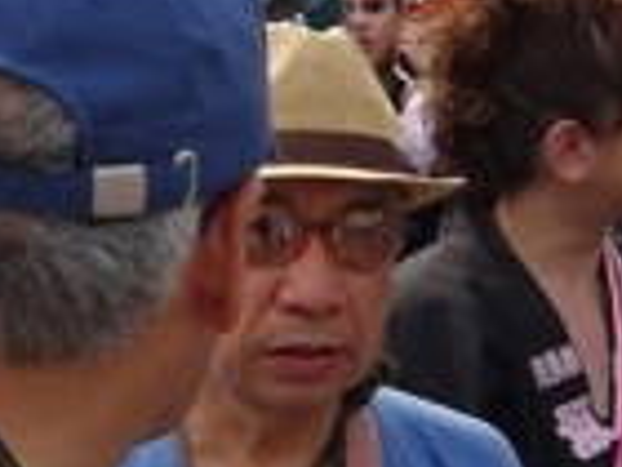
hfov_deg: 9.2
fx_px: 3845
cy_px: 136
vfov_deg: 6.9
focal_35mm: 214
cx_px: 0
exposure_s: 1/400
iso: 80
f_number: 4.5
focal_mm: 10.23
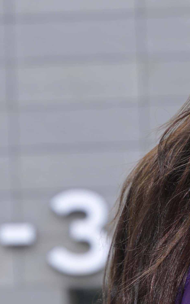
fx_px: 3265
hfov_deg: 3.3
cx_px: 363
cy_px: 721
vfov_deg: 5.2
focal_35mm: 394
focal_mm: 70
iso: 100
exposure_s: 1/200
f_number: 4.5
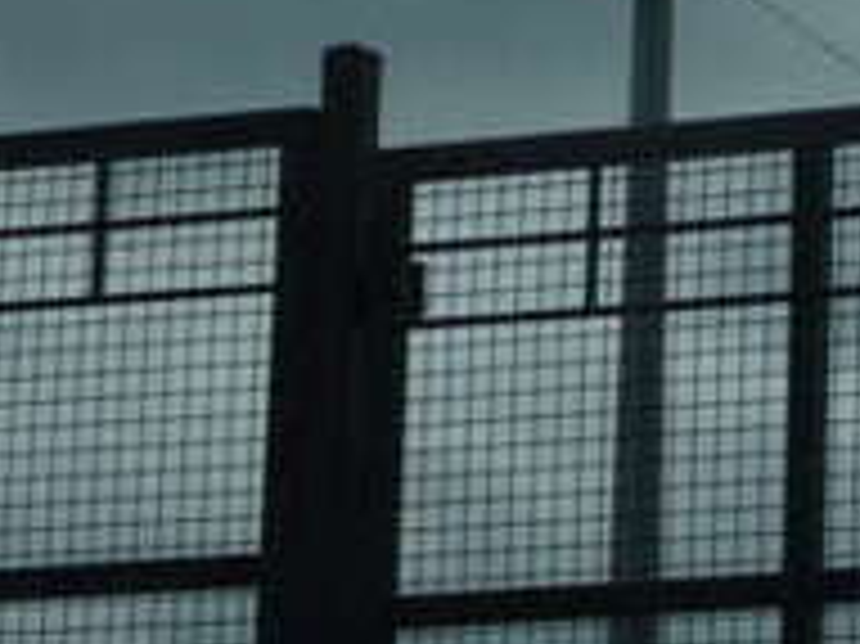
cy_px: -266
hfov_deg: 8.1
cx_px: 1616
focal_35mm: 235
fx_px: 5835
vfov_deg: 6.3
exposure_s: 1/1600
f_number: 4.5
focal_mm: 9.52
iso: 80
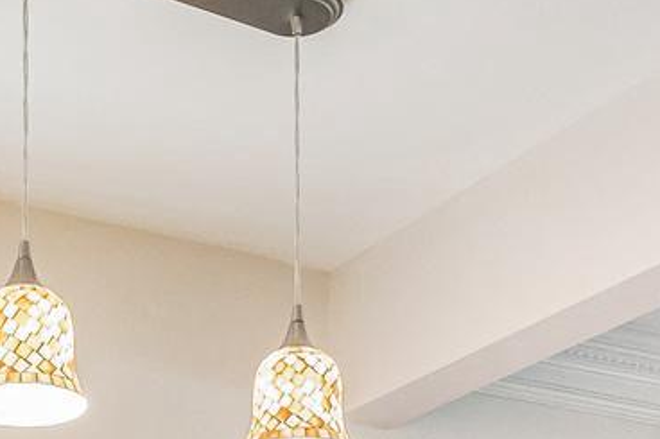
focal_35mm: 89
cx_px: 135
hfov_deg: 22.6
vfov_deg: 12.3
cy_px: 1038
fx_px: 1631
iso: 1000
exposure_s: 1/15
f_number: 6.3
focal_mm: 16
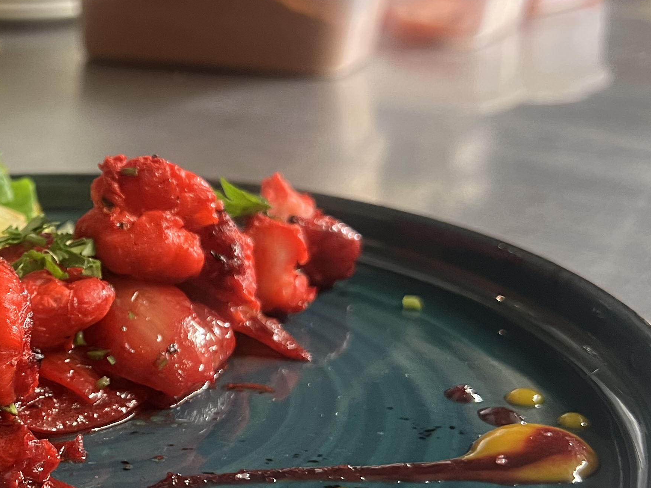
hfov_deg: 30.4
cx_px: 38
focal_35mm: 60
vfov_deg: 24.3
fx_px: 1128
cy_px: 338
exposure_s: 1/50
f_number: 1.5
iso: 250
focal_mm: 5.7
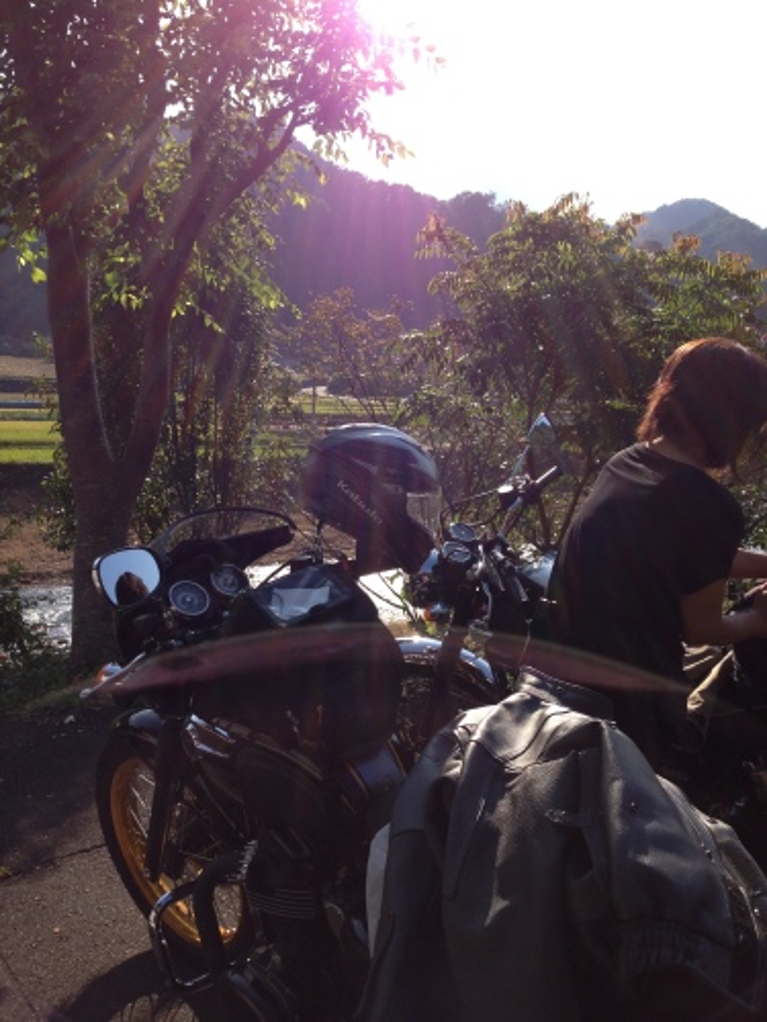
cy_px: 511
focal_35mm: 33
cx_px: 384
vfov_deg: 55.4
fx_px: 975
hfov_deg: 42.9
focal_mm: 4.13
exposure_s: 1/1052
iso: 50
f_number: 2.4
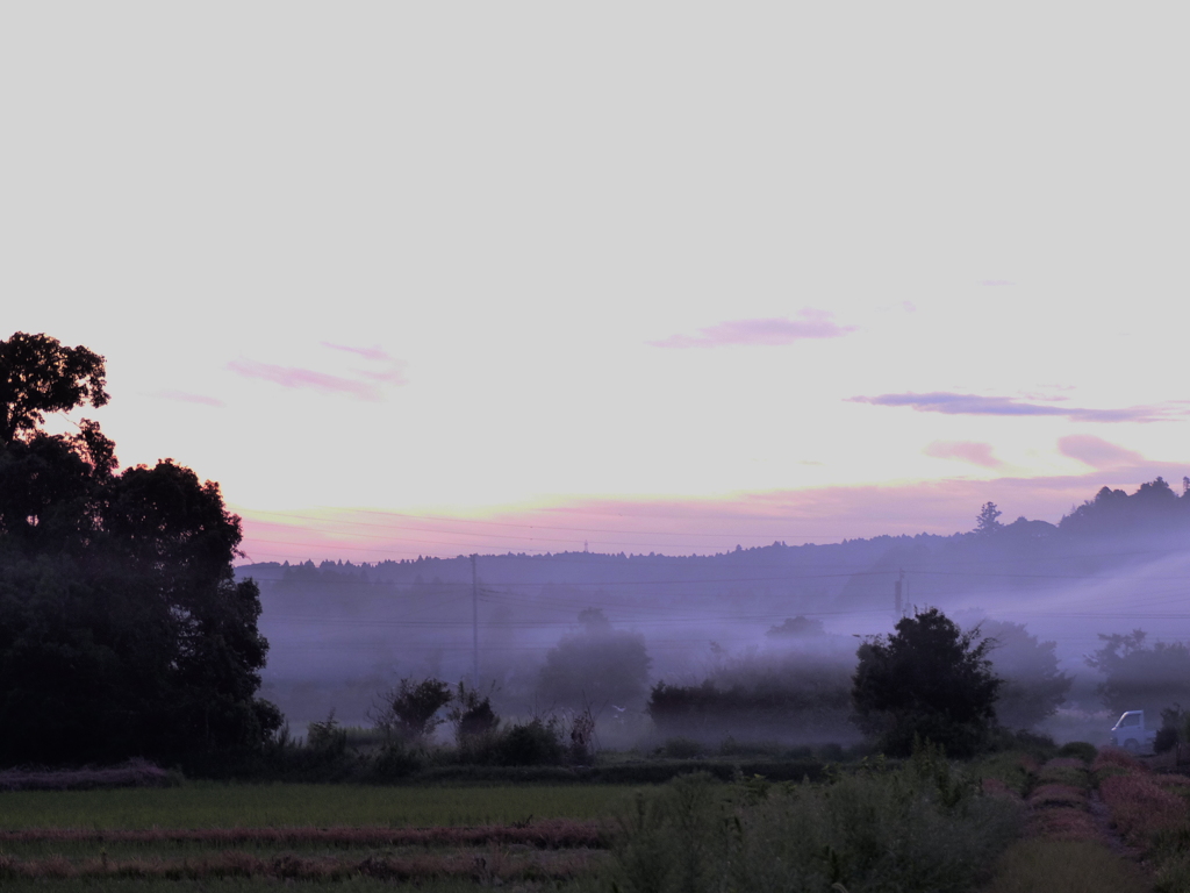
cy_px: 446
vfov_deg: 10.2
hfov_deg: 13.6
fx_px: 4985
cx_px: 595
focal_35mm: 145
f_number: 2.8
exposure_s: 1/6
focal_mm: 26.1
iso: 160
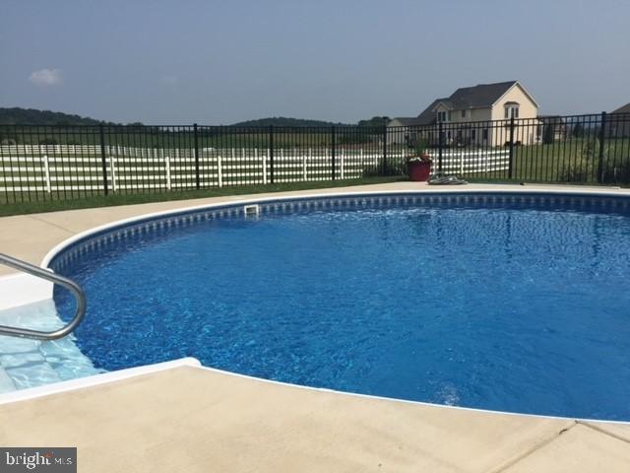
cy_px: 236
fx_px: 528
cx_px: 315
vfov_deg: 48.2
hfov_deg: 61.7
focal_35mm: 29
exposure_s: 1/3968
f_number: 2.2
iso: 32
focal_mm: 4.15
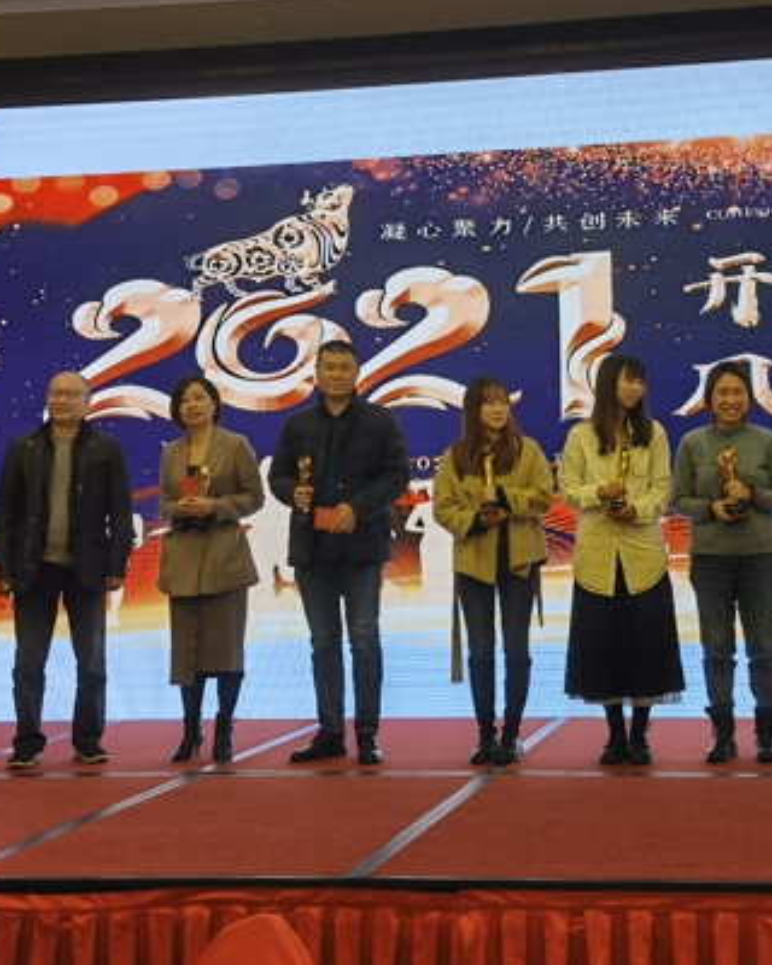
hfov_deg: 28.2
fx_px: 1514
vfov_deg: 35.3
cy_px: 452
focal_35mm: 53
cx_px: 579
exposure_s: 1/100
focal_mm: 6.67
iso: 64
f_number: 1.9
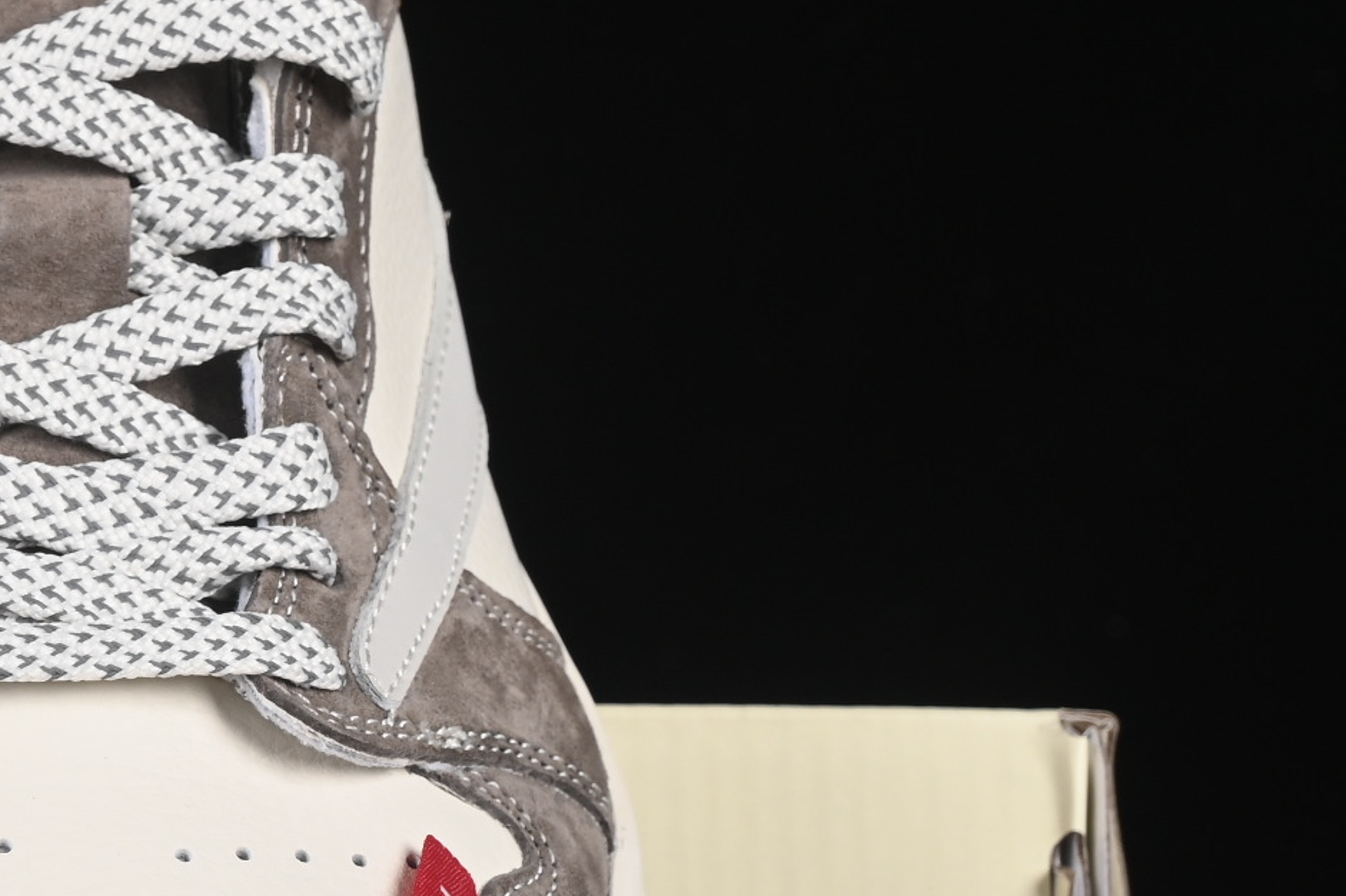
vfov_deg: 6.2
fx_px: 8298
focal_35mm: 222
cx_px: -353
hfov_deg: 9.1
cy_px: 769
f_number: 8
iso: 160
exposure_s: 1/80
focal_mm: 50
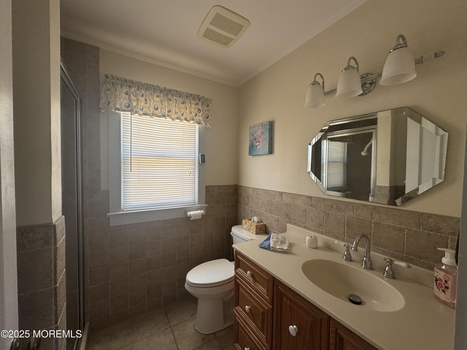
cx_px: 234
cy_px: 175
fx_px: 189
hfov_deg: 102.1
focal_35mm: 14
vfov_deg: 85.7
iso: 125
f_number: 2.2
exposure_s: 1/99
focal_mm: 2.22
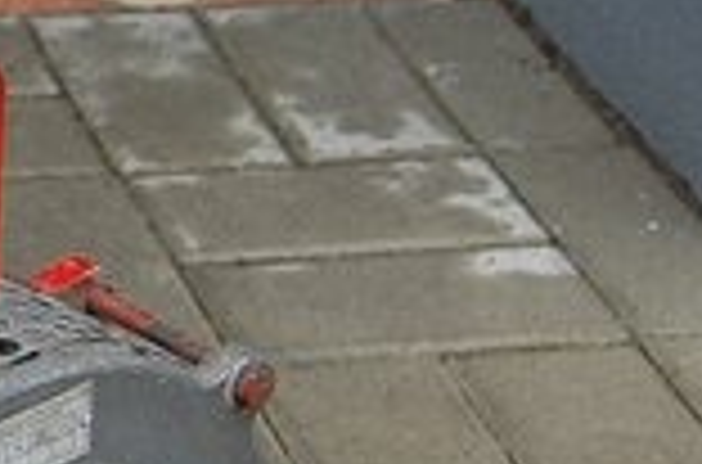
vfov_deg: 7.3
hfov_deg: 10.4
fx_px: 3655
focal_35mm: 188
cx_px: -526
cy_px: 200
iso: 200
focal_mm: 30
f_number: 5.6
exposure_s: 1/125
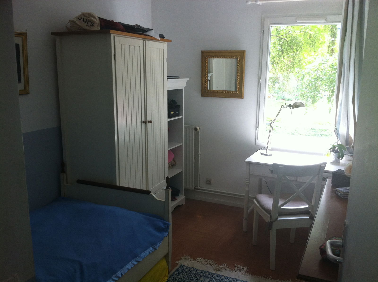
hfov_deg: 52.7
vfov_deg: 40.6
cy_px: 141
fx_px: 382
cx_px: 189
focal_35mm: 35
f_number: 2.8
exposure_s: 1/40
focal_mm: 3.85
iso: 100
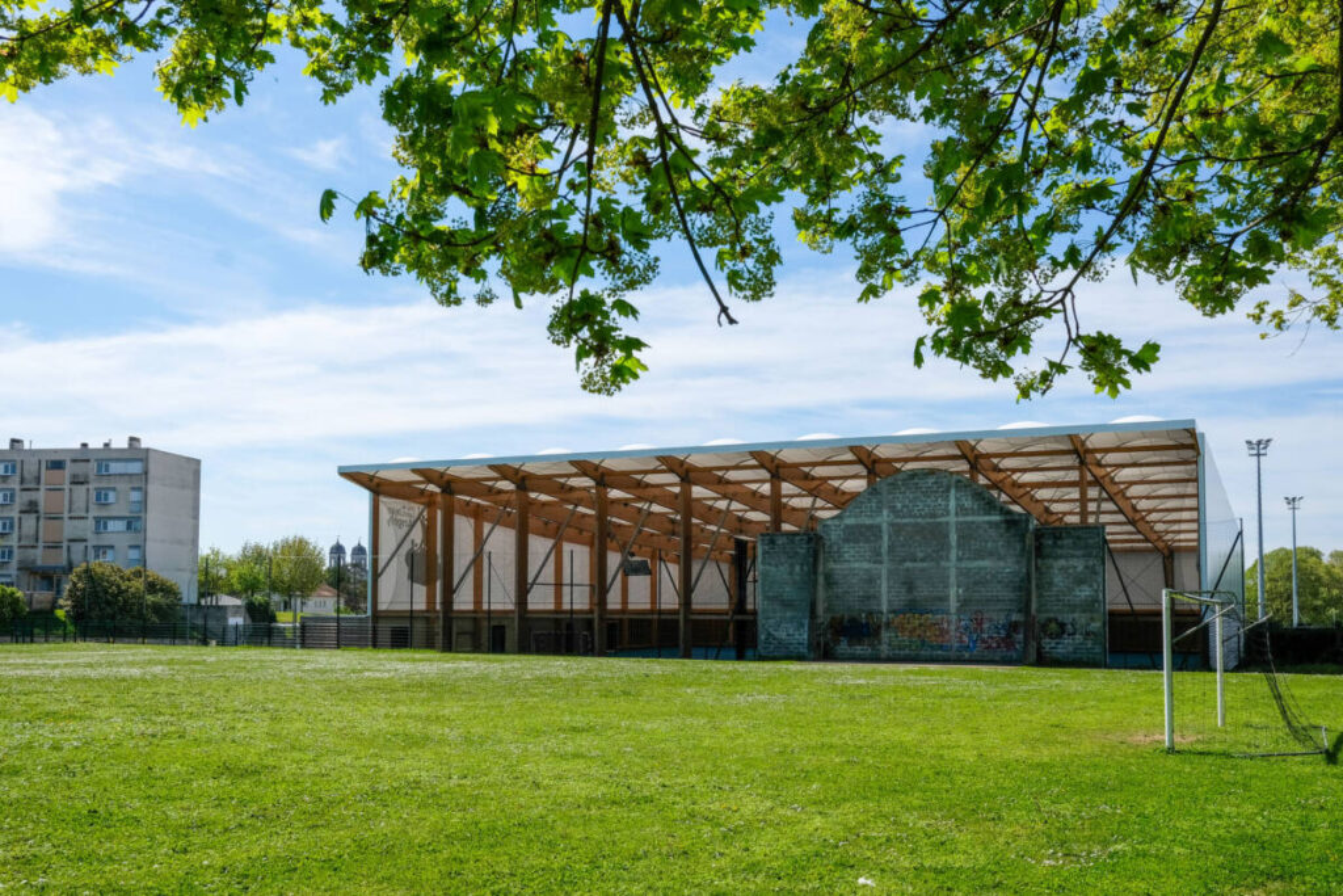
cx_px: 672
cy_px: 448
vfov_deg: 37.9
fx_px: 1306
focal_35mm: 35
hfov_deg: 54.4
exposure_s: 1/500
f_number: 14
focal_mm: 23
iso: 500
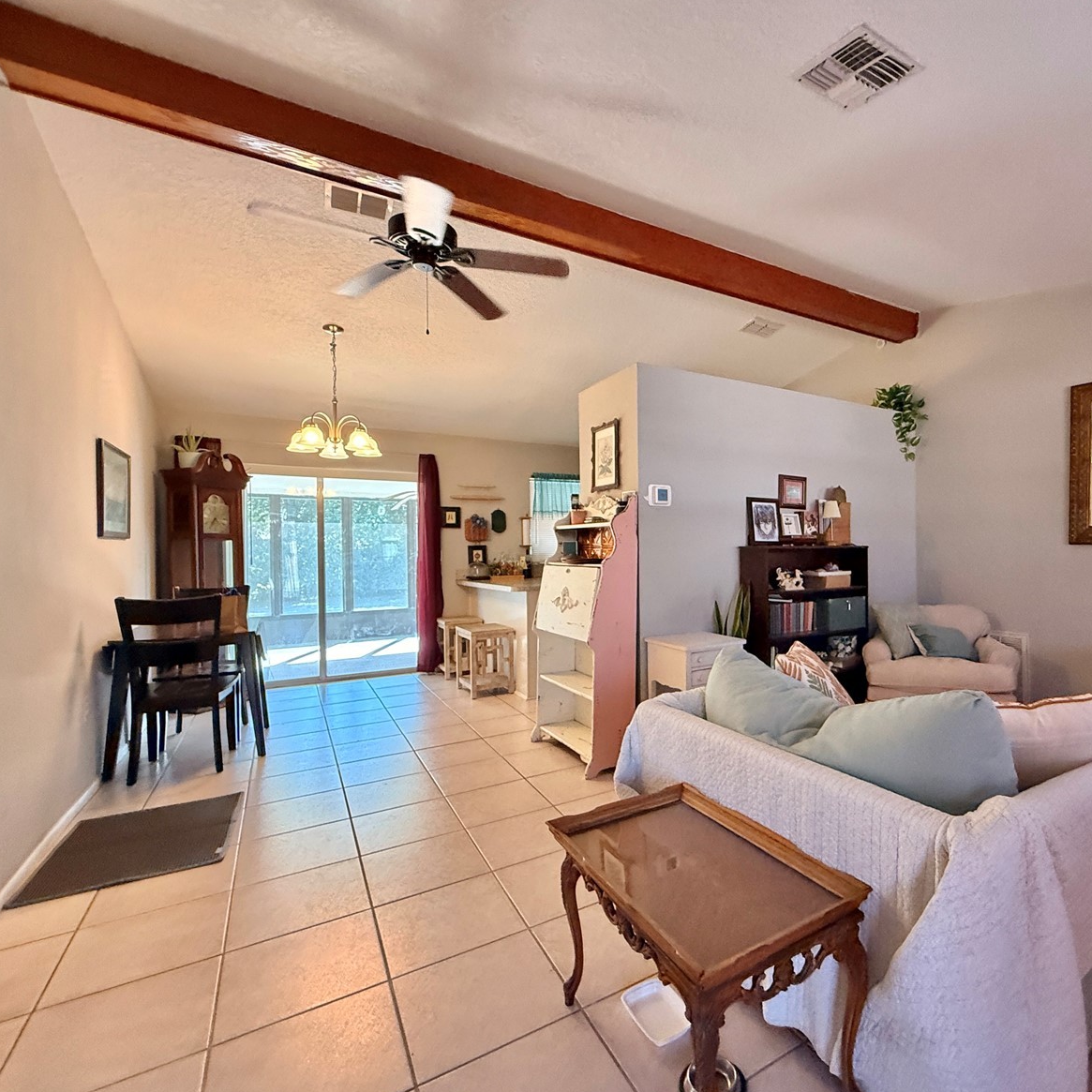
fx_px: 607
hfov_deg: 82.4
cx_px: 681
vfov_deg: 84.0
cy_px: 555
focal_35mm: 17
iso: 500
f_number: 2.2
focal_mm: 2.22
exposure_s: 1/120
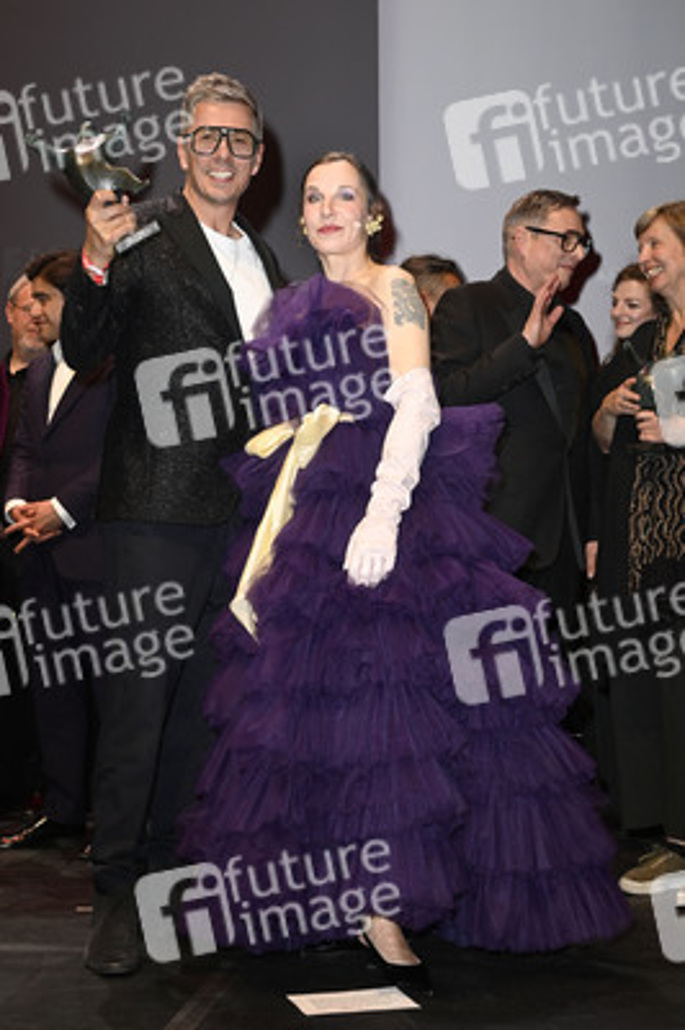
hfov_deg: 24.6
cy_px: 515
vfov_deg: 36.3
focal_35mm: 55
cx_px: 342
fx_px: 1572
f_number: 5.6
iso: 1250
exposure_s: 1/125
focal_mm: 55
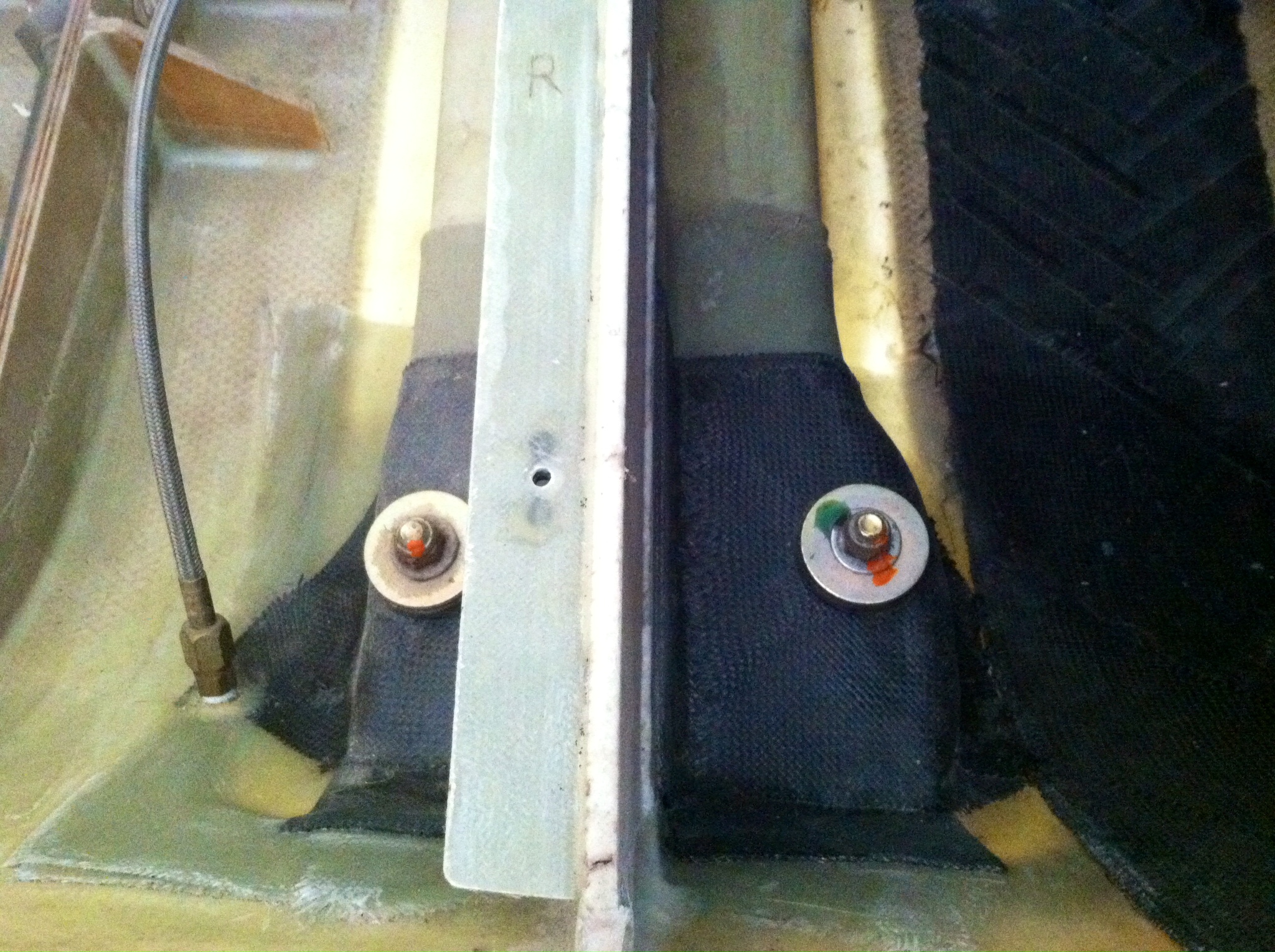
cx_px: 638
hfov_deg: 52.7
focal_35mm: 35
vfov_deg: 40.6
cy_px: 476
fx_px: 1287
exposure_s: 1/15
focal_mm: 3.85
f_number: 2.8
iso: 800
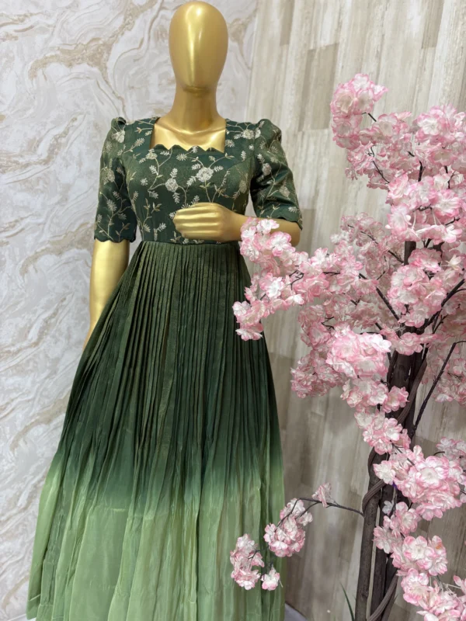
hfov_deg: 53.1
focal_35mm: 26
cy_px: 310
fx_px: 467
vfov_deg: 67.3
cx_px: 233
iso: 125
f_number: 1.6
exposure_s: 1/100
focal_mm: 6
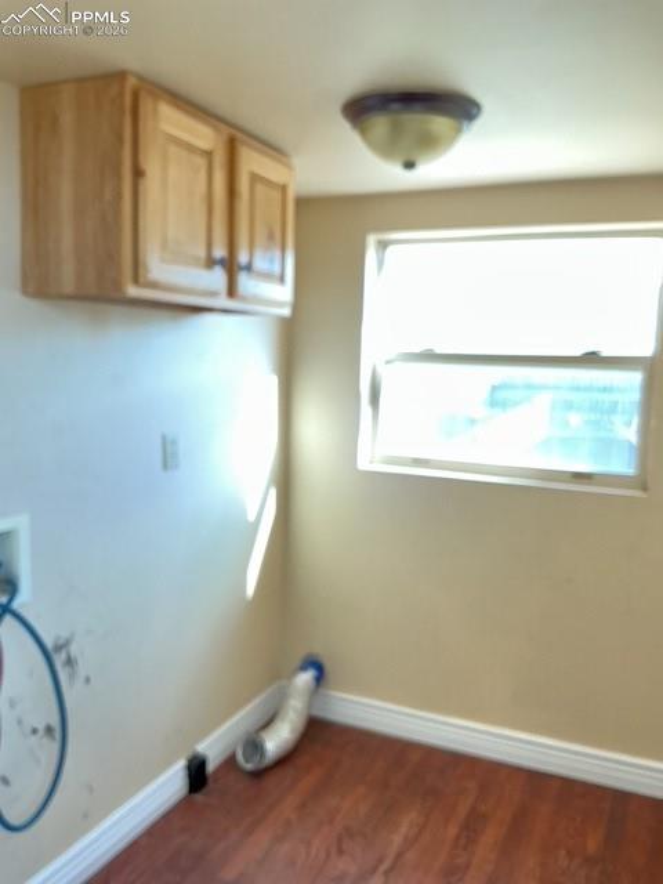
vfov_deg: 61.7
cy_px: 442
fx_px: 741
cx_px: 332
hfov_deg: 48.2
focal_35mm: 29
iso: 160
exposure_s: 1/60
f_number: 1.8
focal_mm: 3
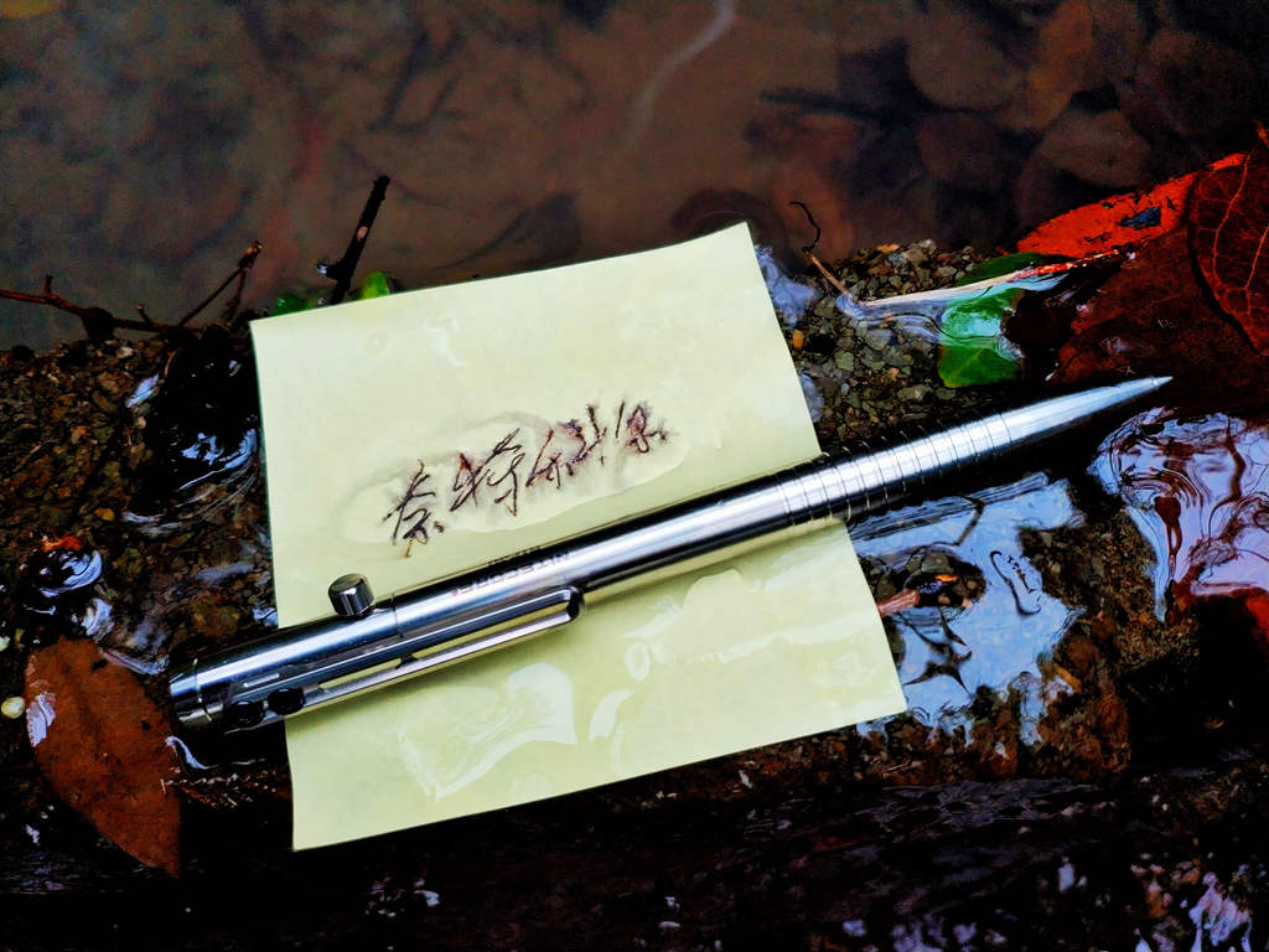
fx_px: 1173
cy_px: 476
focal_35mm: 32
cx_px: 634
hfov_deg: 56.8
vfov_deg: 44.2
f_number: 2
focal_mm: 4.5
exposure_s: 1/50
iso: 175
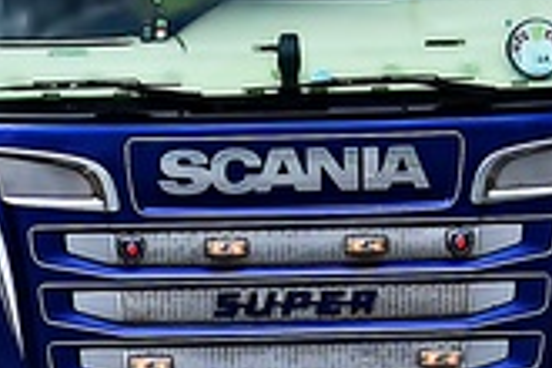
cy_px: 37
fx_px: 22262
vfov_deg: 0.9
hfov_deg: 1.4
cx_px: 157
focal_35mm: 1452
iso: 640
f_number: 8
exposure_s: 1/1250
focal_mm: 200
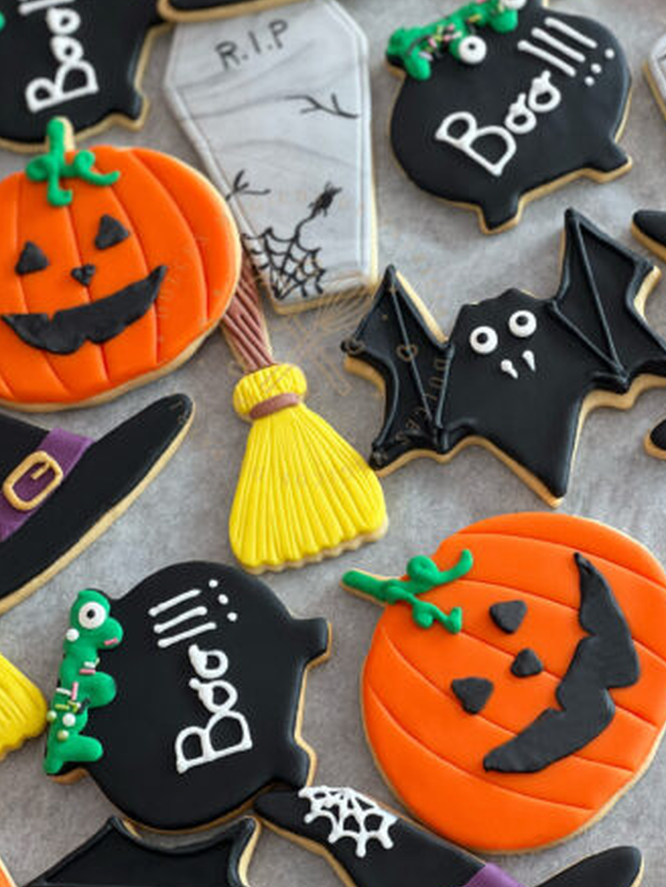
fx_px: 2282
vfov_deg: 22.0
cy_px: 389
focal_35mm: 89
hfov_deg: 16.6
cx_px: 302
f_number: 2.8
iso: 125
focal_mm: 9
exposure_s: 1/121
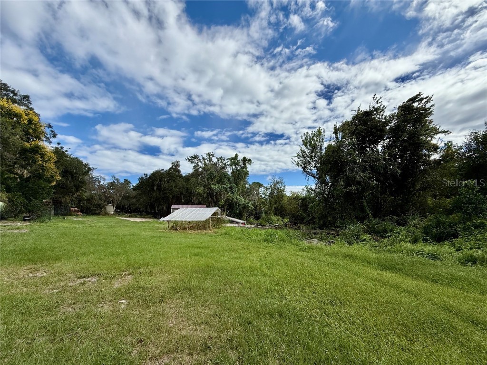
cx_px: 244
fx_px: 197
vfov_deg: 85.7
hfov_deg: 102.1
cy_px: 182
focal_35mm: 14
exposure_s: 1/2717
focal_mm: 2.22
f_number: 2.2
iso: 50
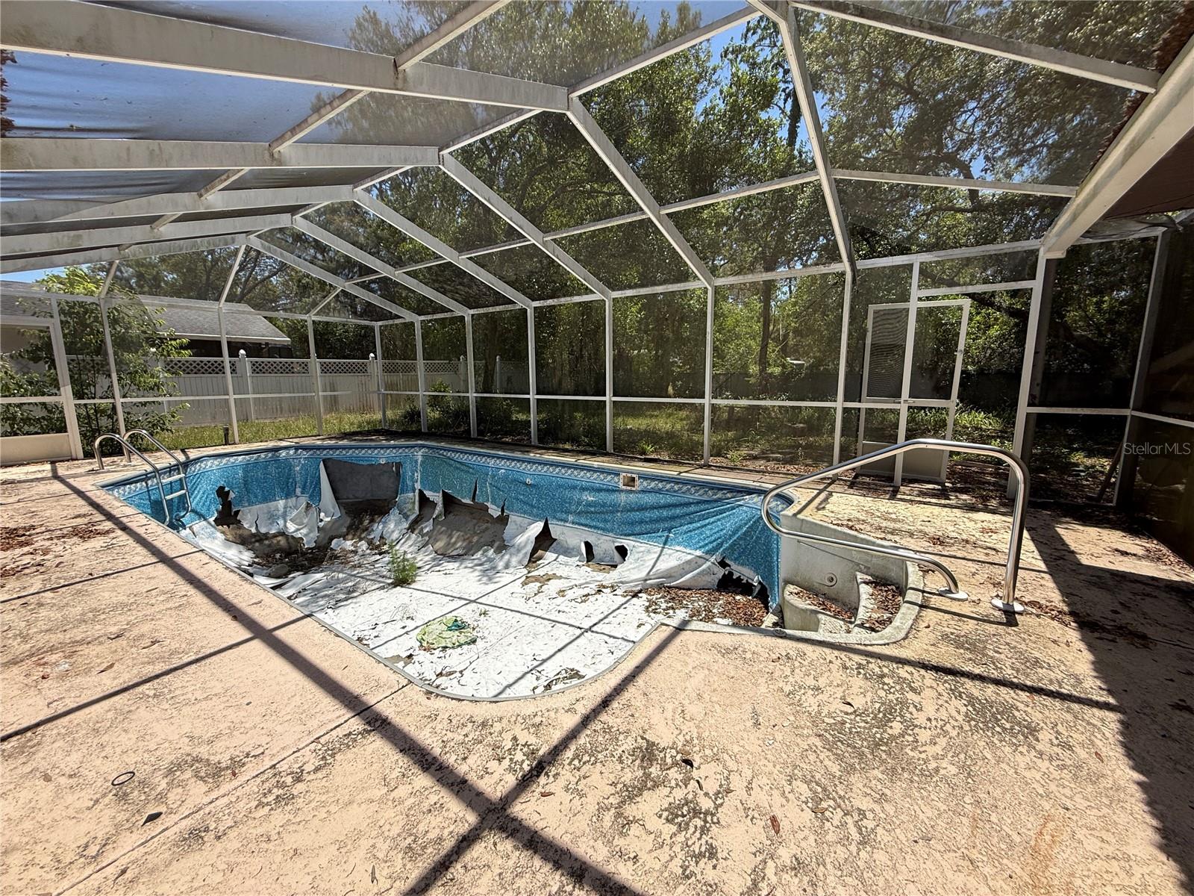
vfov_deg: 85.7
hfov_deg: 102.1
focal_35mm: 14
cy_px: 448
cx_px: 597
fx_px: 483
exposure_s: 1/1497
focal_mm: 2.22
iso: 50
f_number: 2.2
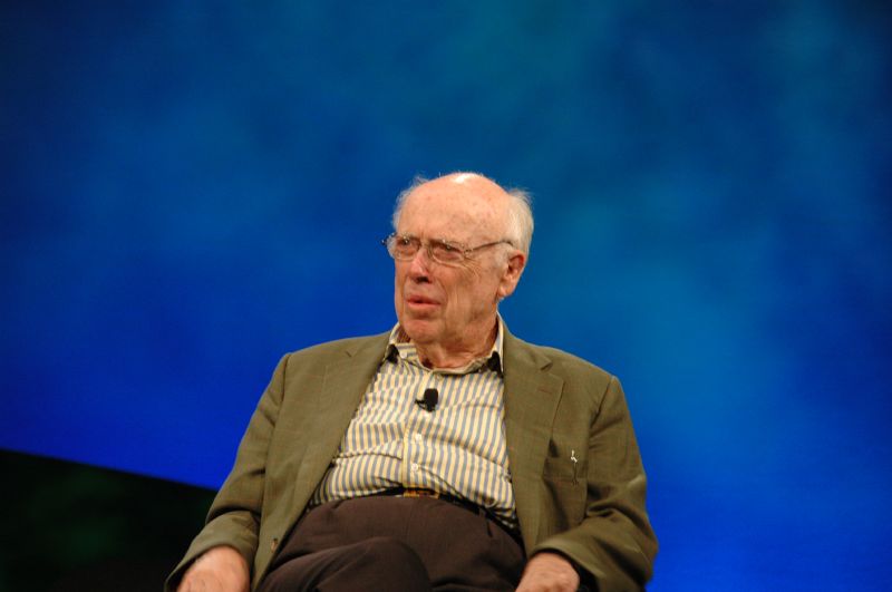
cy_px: 296
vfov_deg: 6.1
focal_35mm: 225
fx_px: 5567
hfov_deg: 9.2
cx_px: 446
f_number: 5.6
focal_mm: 150
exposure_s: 1/60
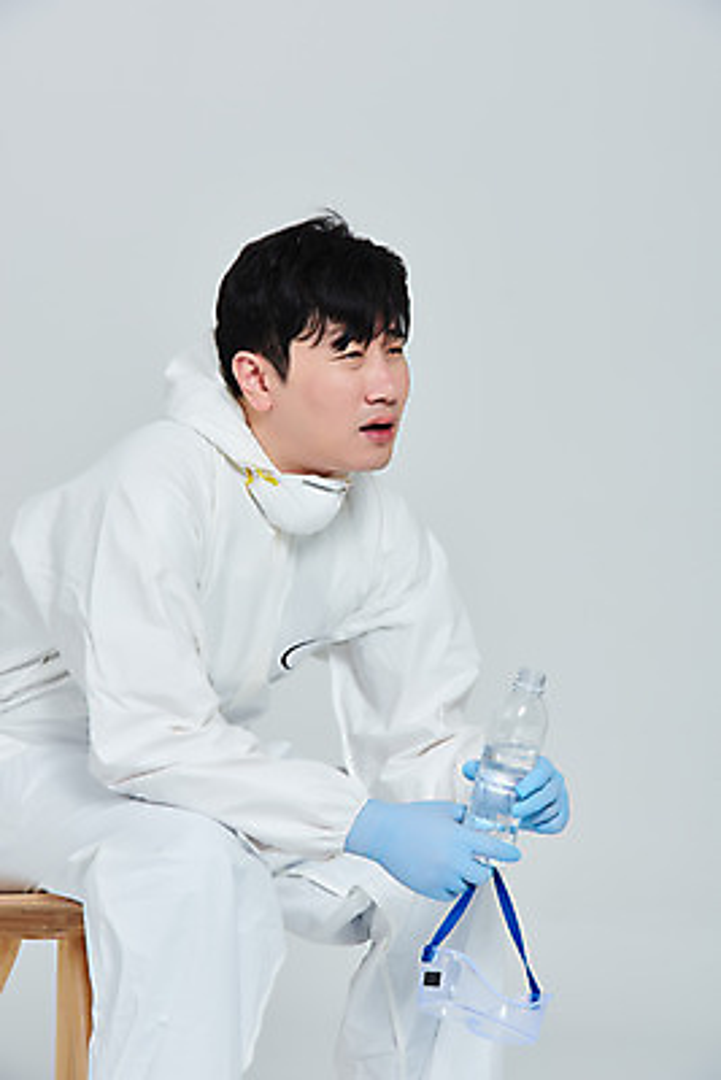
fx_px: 4202
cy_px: 540
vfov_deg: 14.6
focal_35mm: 140
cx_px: 360
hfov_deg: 9.8
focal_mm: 140
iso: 100
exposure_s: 1/125
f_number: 14
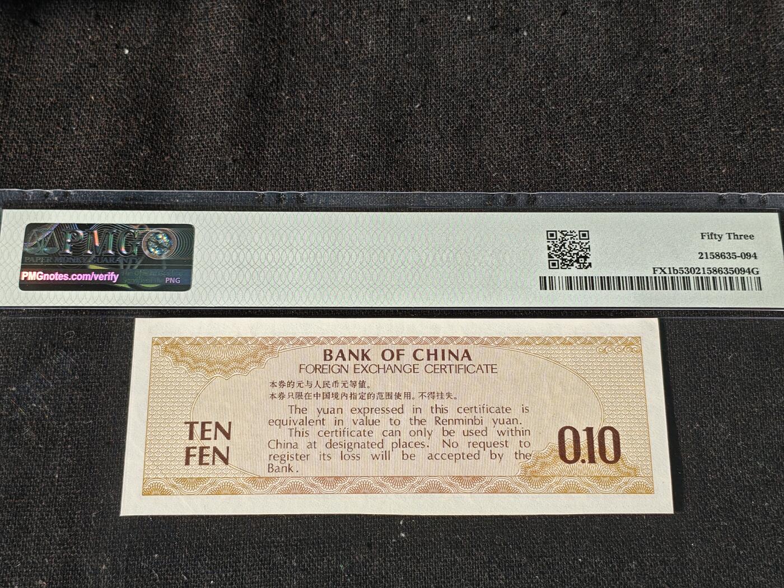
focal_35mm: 50
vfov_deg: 29.1
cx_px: 392
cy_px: 294
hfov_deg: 38.2
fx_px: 1132
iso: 80
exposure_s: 1/2000
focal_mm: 4.94
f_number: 1.5
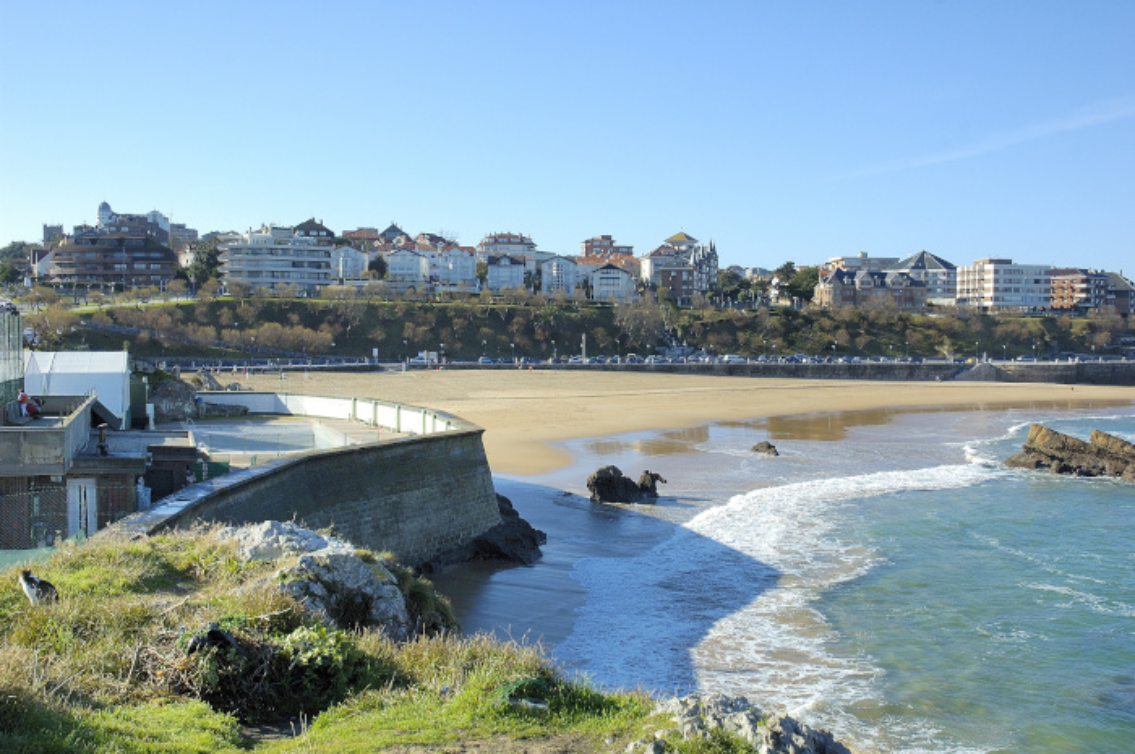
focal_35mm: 40
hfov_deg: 48.0
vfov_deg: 32.9
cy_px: 377
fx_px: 1275
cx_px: 568
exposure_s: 1/350
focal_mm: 27
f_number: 8
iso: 250
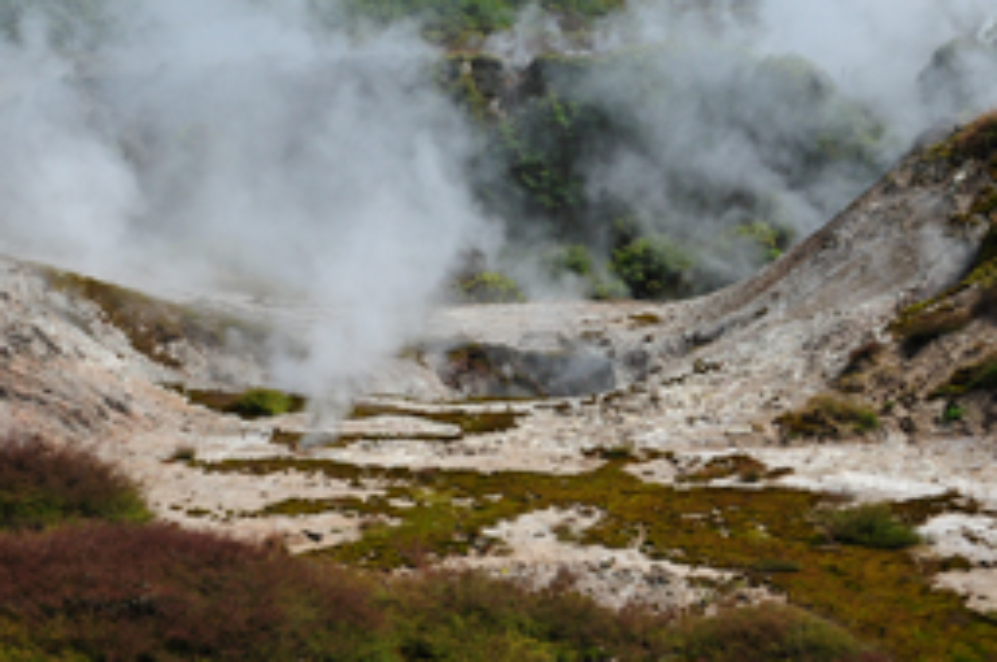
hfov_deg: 30.5
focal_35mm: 66
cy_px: 306
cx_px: 413
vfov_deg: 20.6
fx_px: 1822
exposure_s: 1/160
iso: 320
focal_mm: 25
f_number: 11
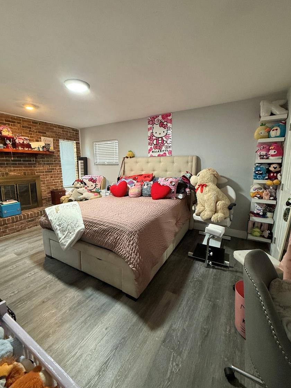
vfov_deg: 98.2
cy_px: 191
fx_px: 168
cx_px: 139
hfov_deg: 81.7
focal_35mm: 15
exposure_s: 1/60
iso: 500
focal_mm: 2.22
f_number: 2.2
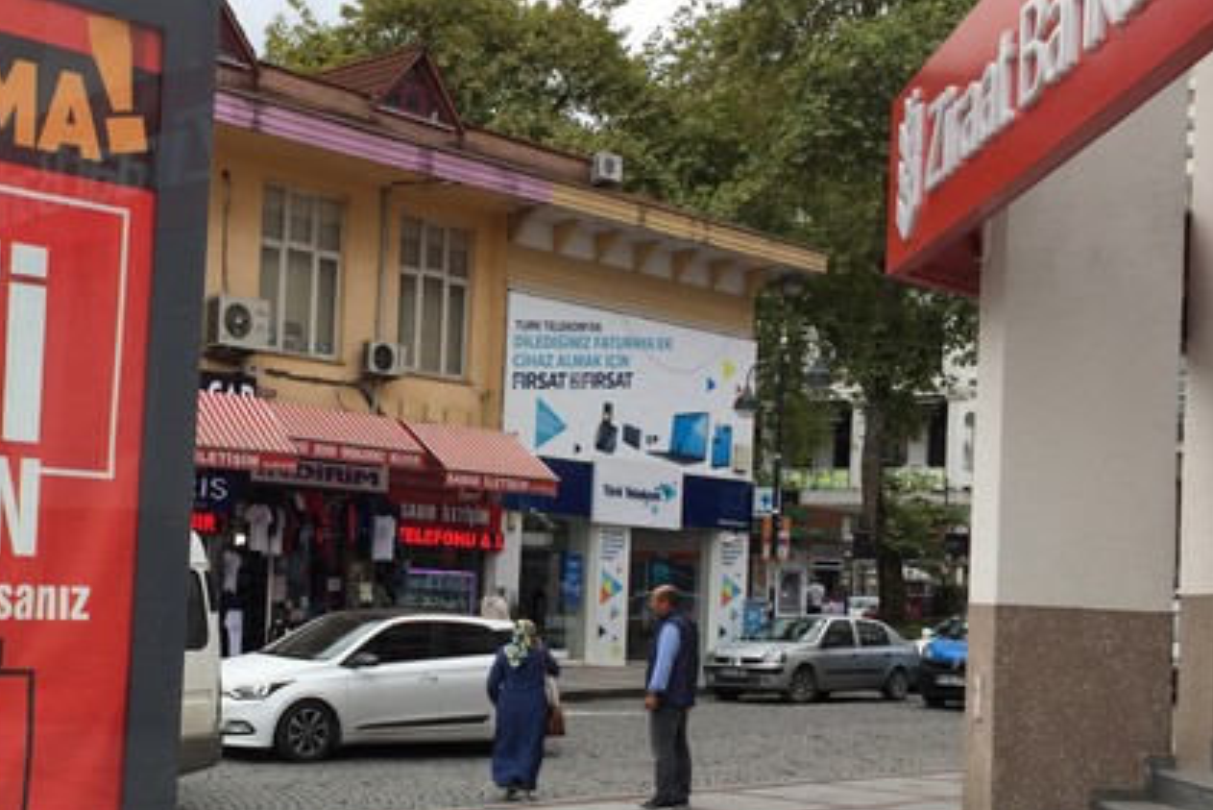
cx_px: 274
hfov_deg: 39.7
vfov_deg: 27.9
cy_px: 559
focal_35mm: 48
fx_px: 1618
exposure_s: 1/581
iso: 32
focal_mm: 4.15
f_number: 2.2
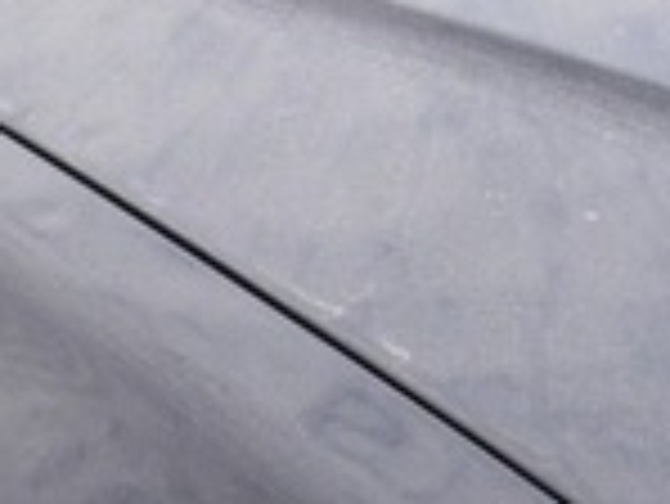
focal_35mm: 204
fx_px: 3952
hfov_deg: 9.7
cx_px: 270
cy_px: 454
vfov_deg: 7.3
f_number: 8
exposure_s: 1/50
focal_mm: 7.9
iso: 64
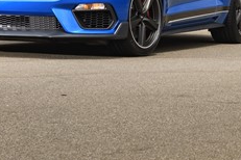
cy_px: -41
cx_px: 193
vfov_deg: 7.0
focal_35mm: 194
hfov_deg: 10.6
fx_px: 1299
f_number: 8
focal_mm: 44
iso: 100
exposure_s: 1/100
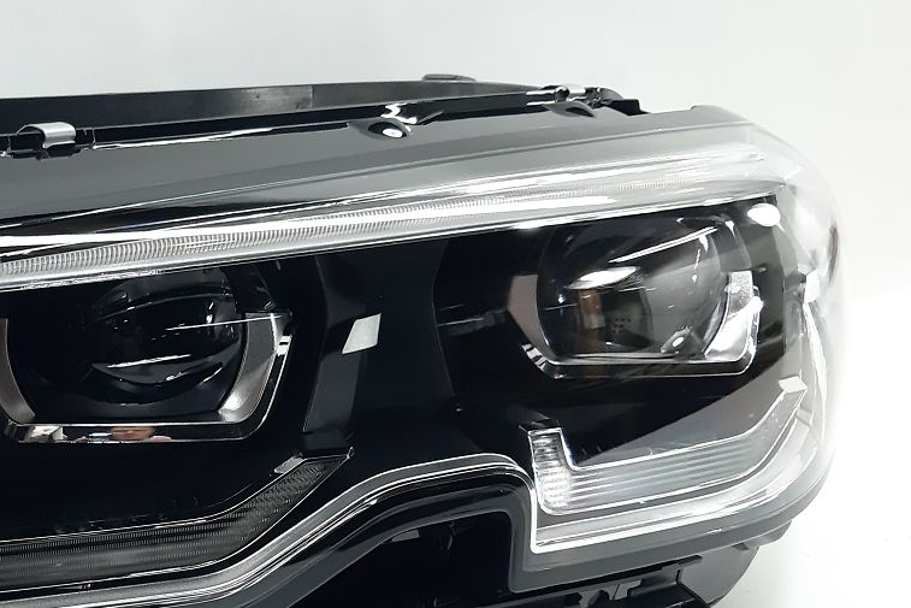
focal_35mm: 63
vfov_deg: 21.3
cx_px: 58
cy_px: 494
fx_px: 1594
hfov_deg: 30.2
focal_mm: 3.93
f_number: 1.7
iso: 100
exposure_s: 1/50
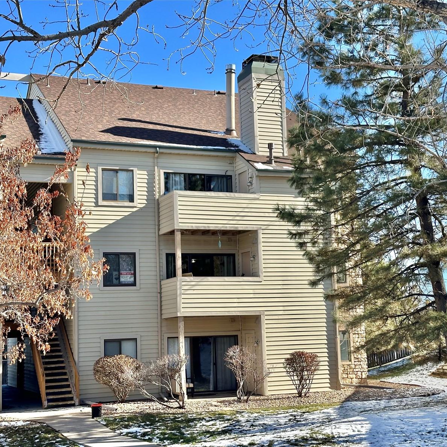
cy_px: 225
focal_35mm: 57
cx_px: 241
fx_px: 833
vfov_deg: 30.0
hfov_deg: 30.0
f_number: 1.78
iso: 64
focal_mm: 6.86
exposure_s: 1/2028
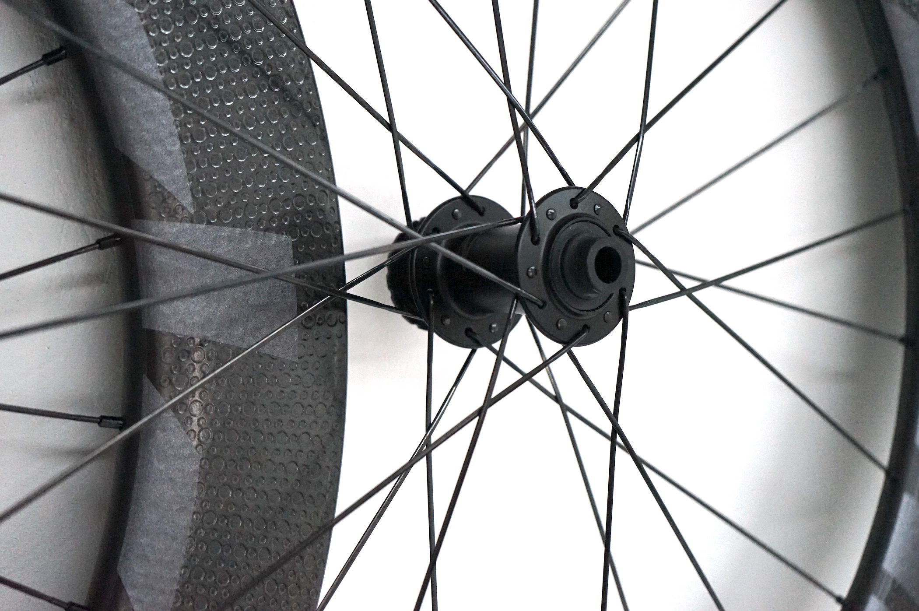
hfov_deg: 36.9
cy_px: 306
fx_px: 1377
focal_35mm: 54
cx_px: 460
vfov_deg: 25.0
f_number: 5
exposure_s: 1/160
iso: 5000
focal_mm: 54
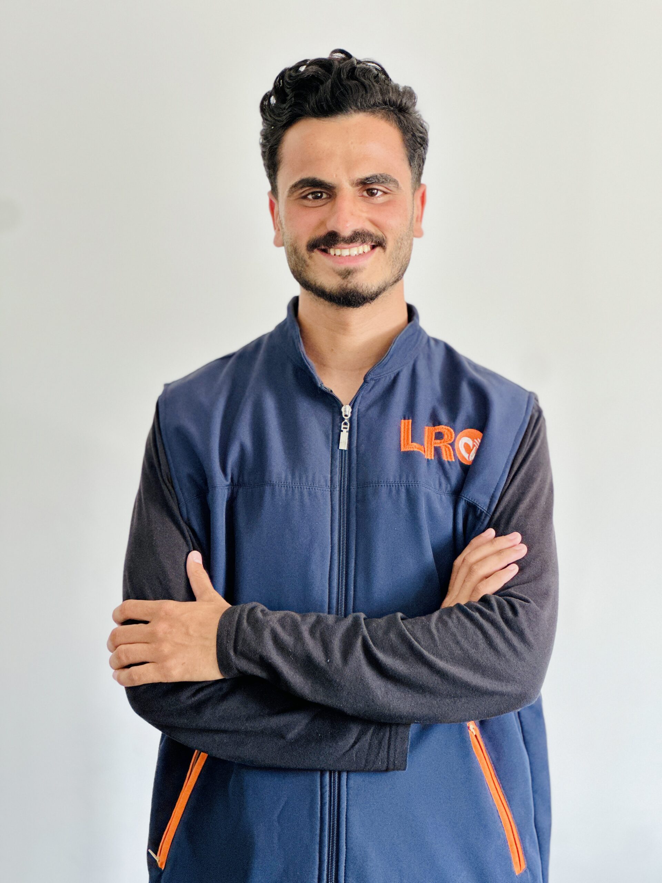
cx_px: 331
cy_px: 442
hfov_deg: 19.1
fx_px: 1963
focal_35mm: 77
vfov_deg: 25.3
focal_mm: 9
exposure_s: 1/40
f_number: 2.8
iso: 250
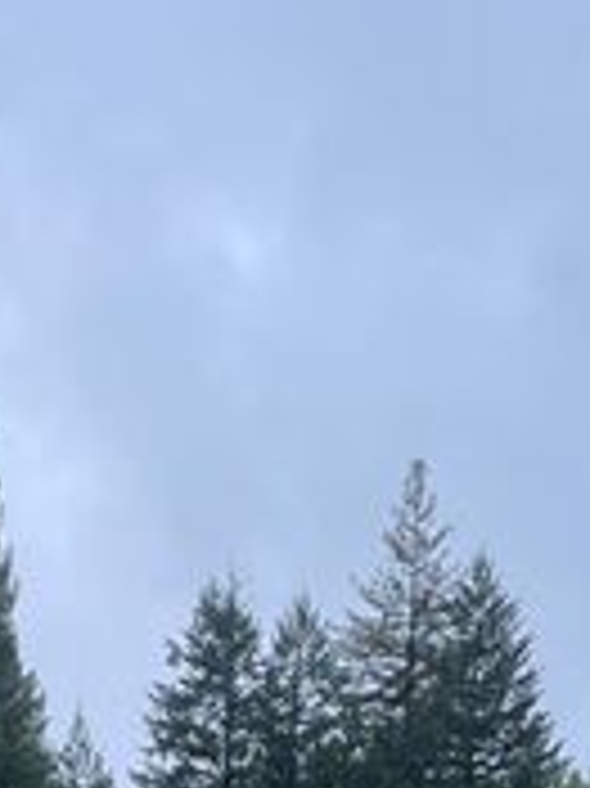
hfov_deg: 14.8
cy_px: 1024
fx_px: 2253
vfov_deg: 18.5
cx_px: 122
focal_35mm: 99
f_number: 1.5
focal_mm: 5.7
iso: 50
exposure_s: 1/1724
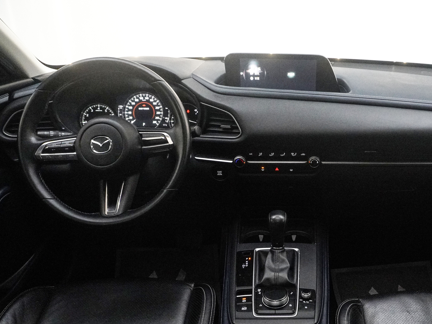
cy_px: 205
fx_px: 412
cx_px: 295
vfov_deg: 42.6
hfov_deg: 54.0
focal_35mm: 33
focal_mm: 16
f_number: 6.3
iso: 6400
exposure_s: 1/80
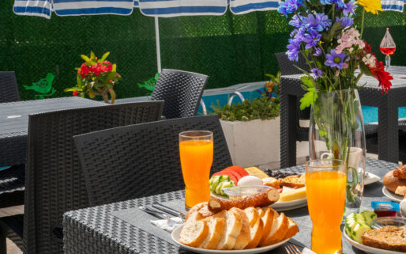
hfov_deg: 28.9
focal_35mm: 70
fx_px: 776
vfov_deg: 18.6
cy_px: 118
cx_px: 299
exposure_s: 1/80
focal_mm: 46.1
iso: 125
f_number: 20
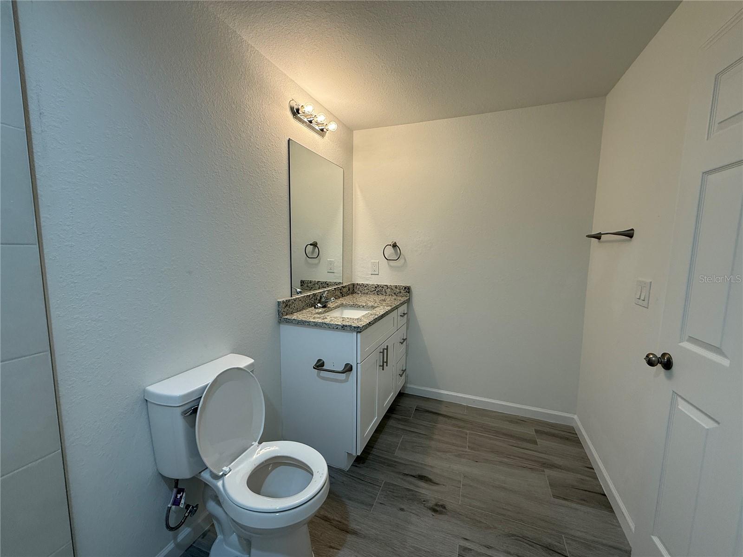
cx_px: 372
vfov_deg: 85.7
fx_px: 300
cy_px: 278
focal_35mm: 14
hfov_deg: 102.1
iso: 100
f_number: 2.2
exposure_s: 1/120
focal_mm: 2.22
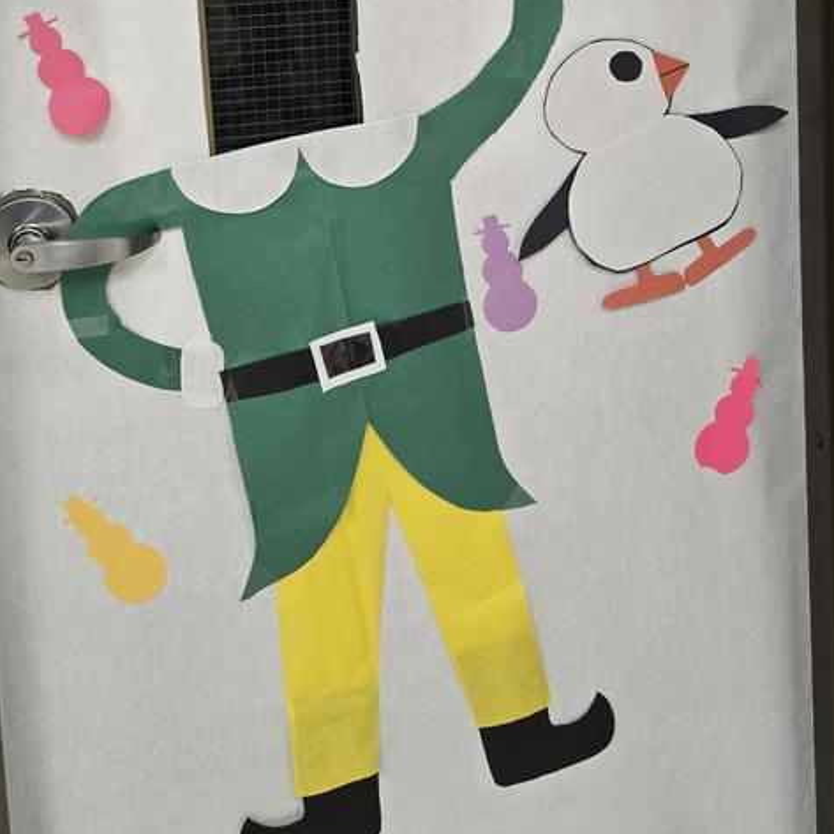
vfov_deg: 35.6
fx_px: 1199
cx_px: 407
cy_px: 49
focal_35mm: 44
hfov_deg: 38.3
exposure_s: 1/120
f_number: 1.8
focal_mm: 5.4
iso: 320
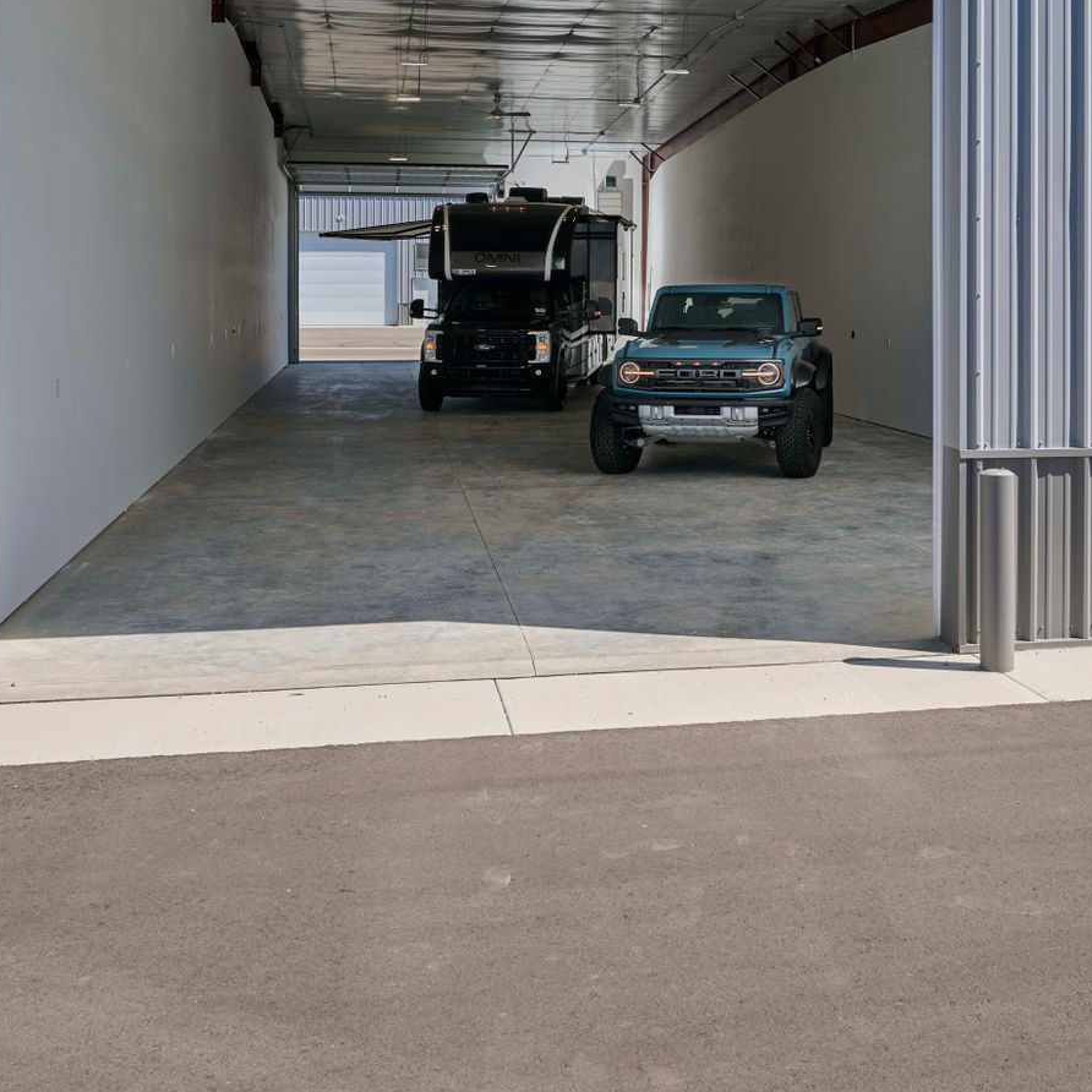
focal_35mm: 40
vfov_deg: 40.8
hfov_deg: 41.5
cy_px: 283
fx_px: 1428
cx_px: 687
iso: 64
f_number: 10
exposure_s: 1/125
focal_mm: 21
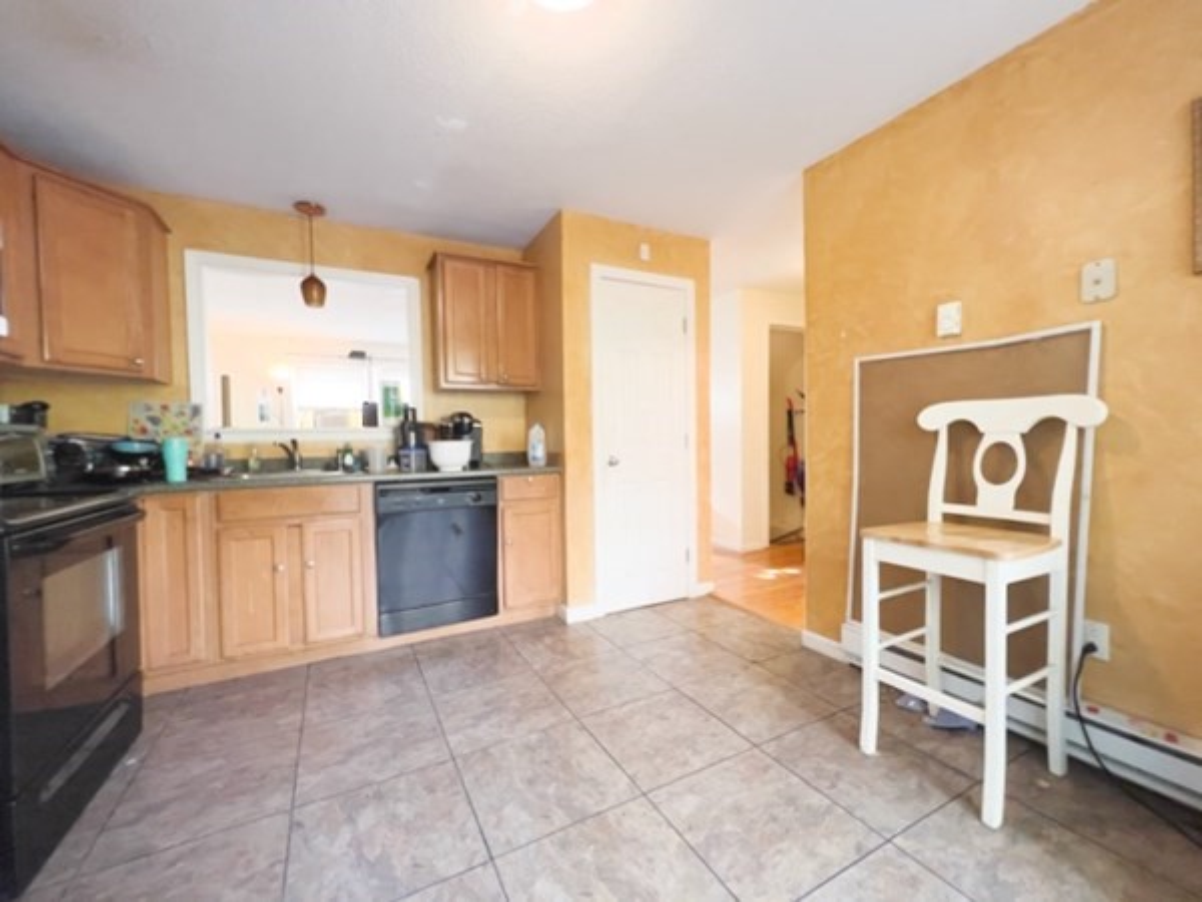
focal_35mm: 13
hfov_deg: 106.2
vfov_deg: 89.9
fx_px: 451
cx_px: 601
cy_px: 451
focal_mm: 1.57
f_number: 1.8
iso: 320
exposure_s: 1/60
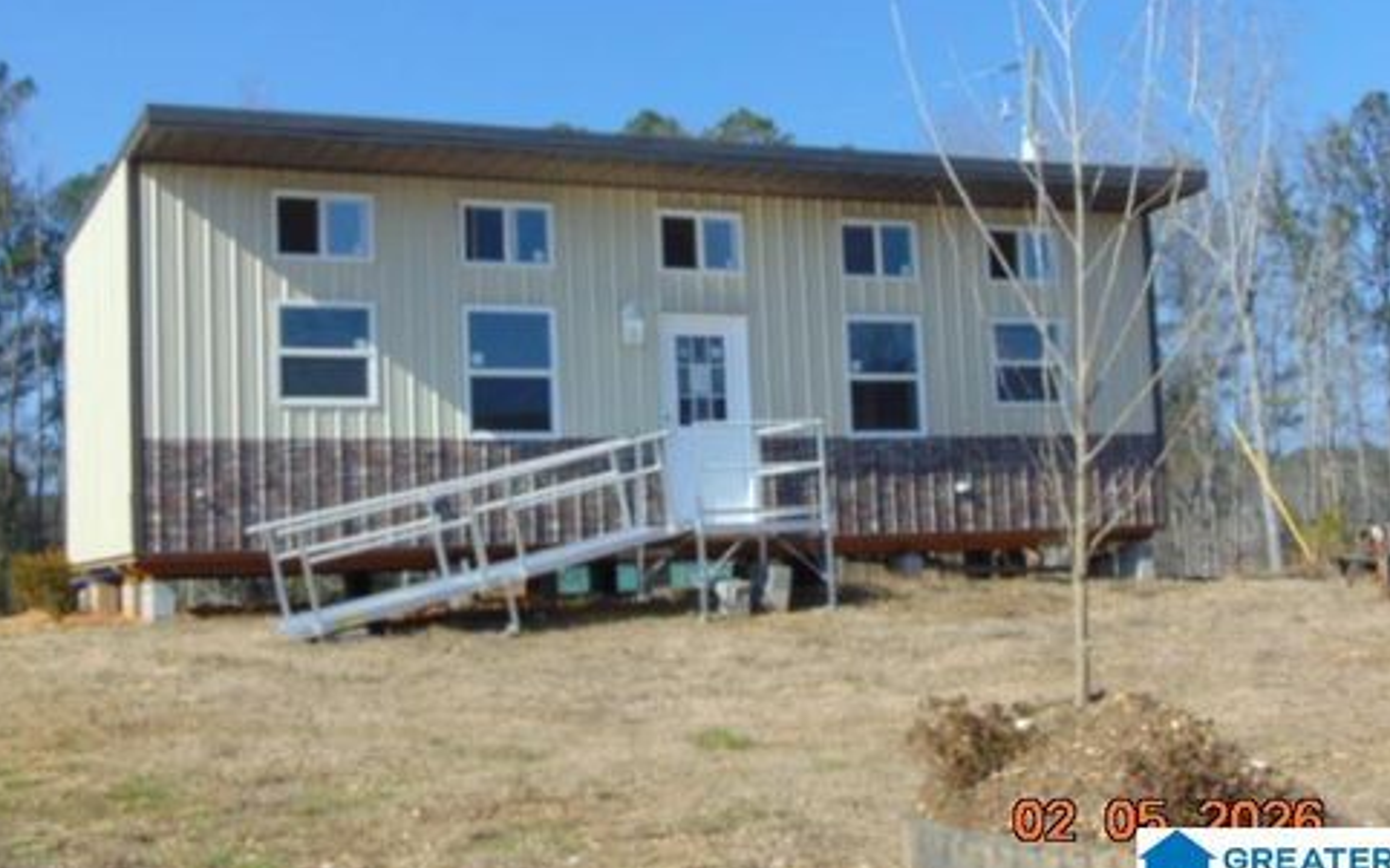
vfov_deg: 23.5
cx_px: 686
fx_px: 2083
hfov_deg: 36.9
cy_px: 391
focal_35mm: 55
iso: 80
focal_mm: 9
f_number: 9
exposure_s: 1/200
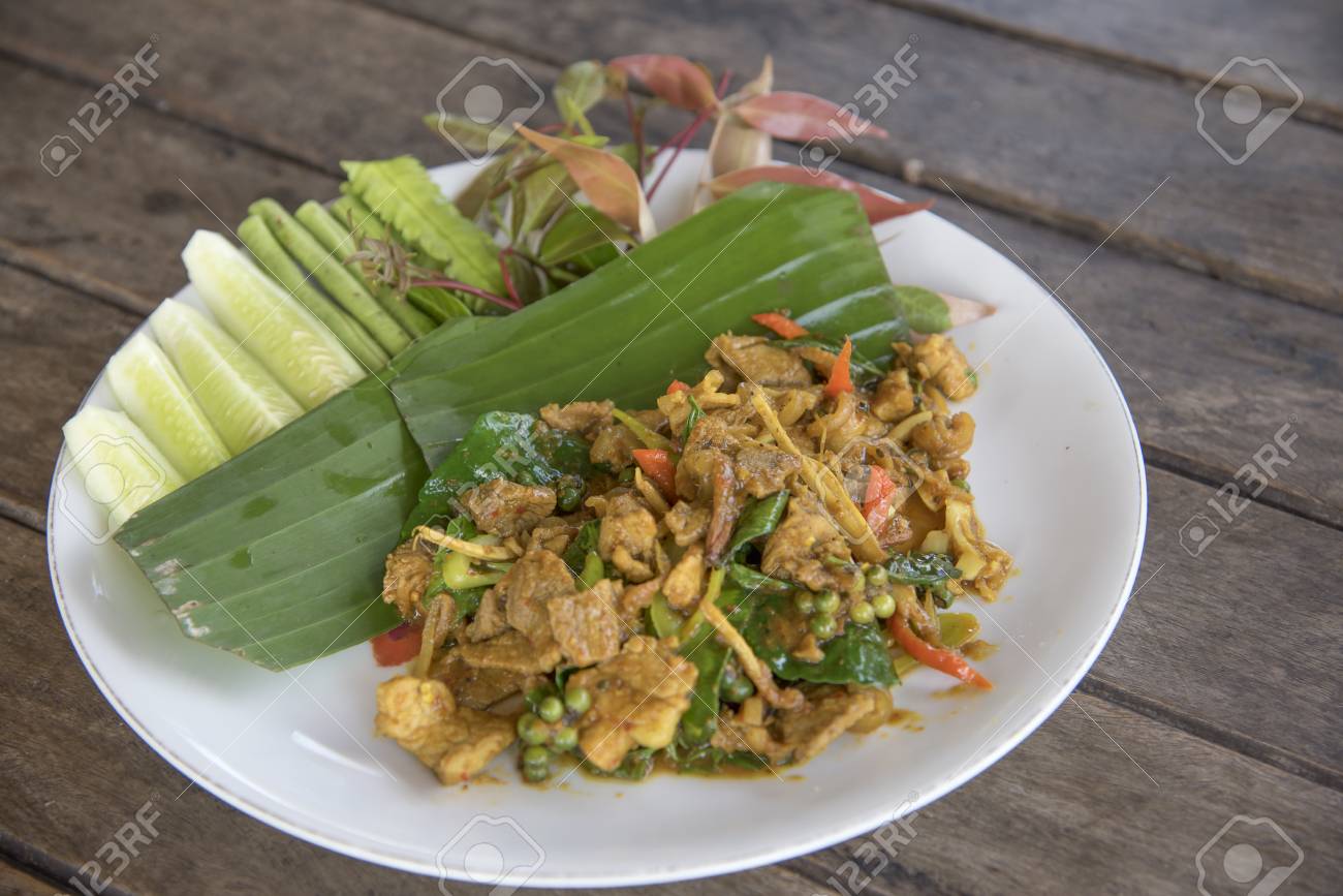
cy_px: 448
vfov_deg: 19.5
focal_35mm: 70
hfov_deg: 28.8
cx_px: 672
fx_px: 2611
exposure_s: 1/100
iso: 250
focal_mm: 70
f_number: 5
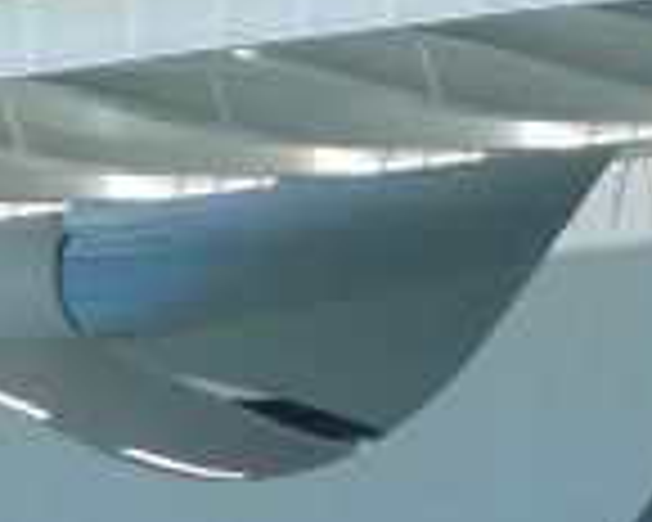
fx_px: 49959
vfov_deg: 0.6
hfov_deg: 0.7
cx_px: 827
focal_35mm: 2589
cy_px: 461
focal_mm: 108
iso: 100
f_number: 4
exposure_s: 1/640
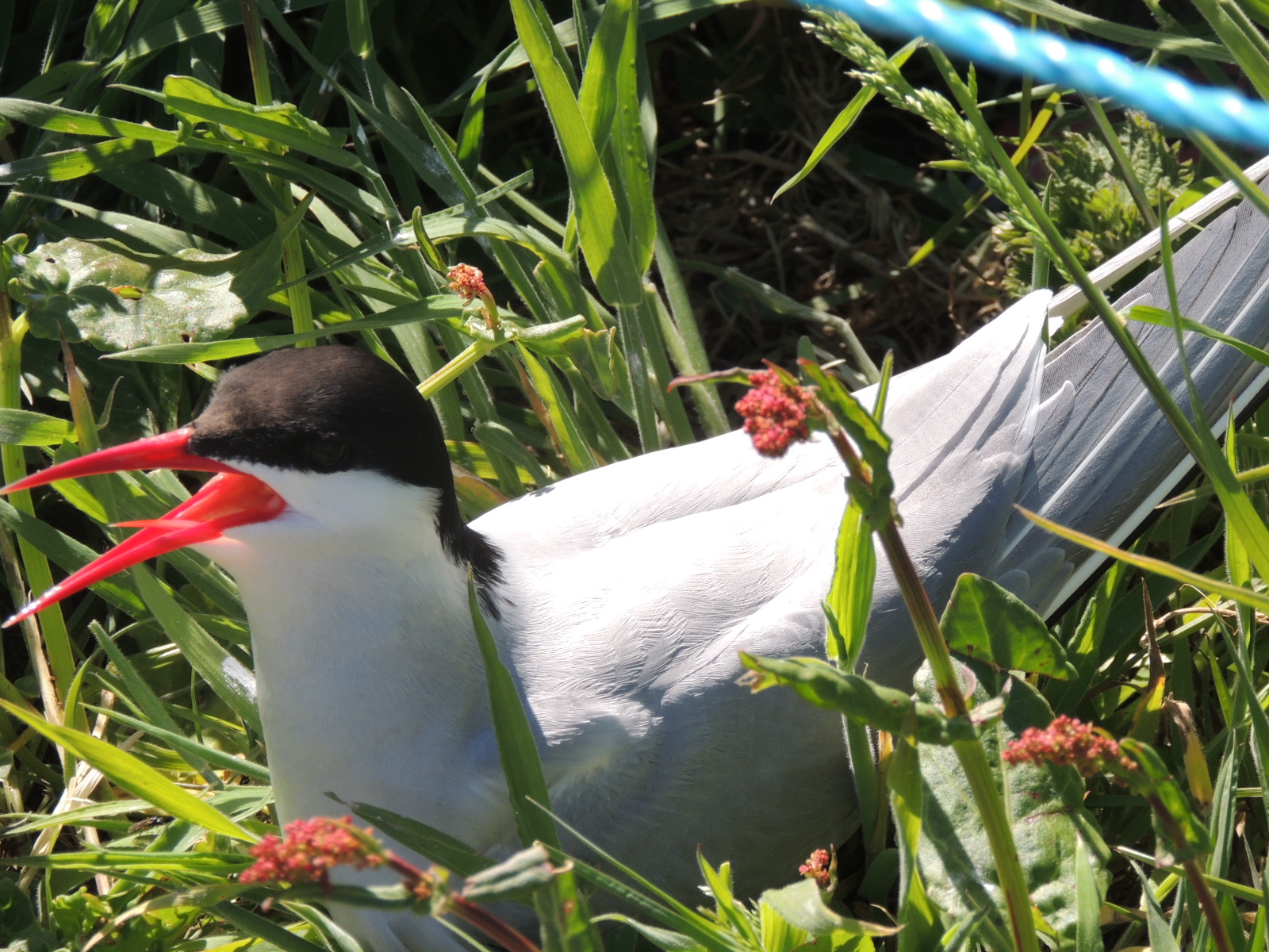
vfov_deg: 5.0
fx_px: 10998
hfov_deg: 6.6
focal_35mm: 300
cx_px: 634
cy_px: 476
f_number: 4.8
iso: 250
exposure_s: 1/800
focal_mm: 53.5
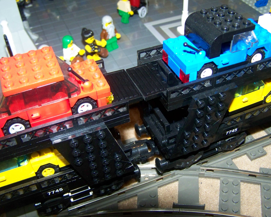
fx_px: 321
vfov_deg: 37.3
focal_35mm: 40
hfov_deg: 45.8
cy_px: 109
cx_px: 135
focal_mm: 6.3
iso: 200
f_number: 2.8
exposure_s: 1/30
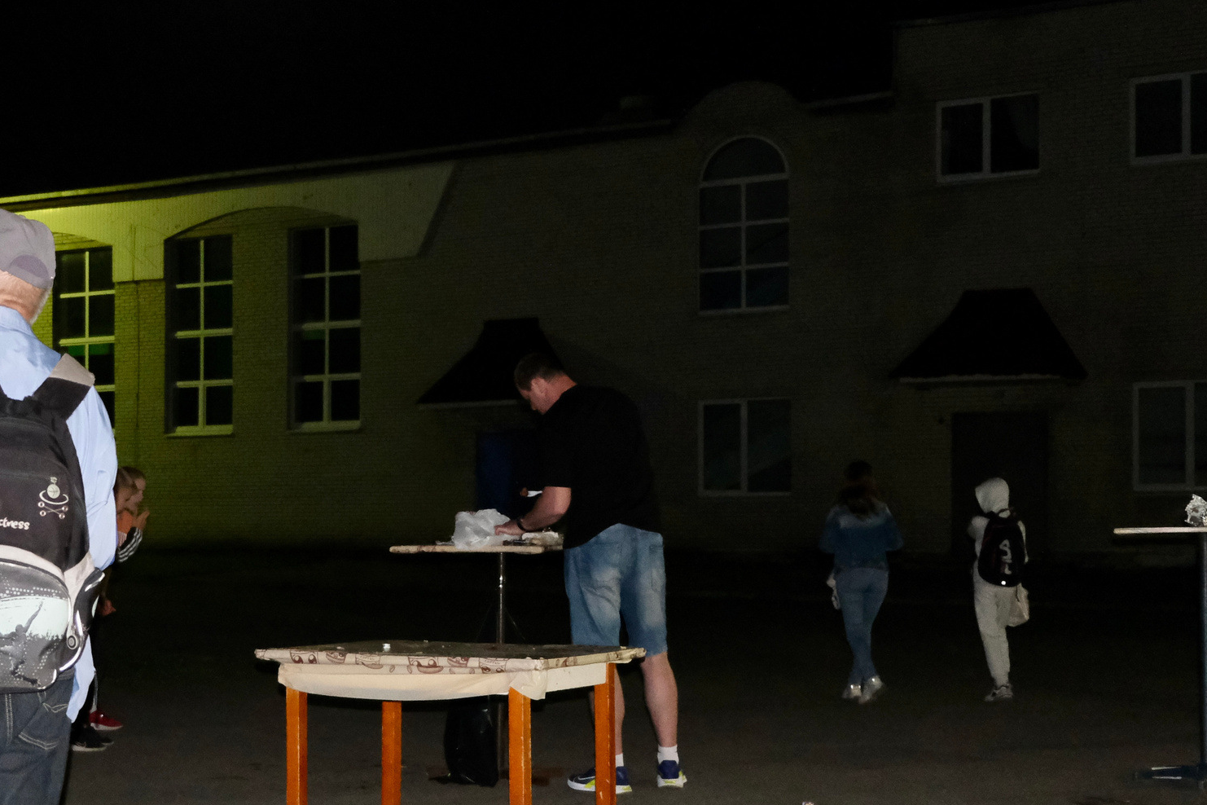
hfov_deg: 34.3
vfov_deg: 23.7
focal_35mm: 57
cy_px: 518
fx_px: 1911
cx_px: 292
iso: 6400
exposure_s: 1/60
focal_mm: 22.3
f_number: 3.2
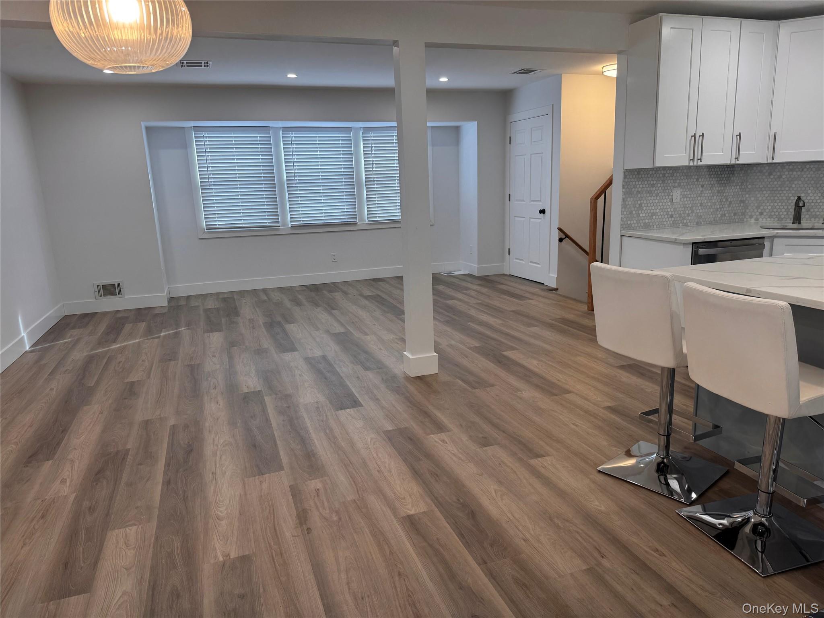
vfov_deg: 56.8
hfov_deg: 71.6
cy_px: 309
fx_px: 571
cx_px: 412
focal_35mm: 24
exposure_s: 1/120
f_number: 1.78
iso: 100
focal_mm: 6.76
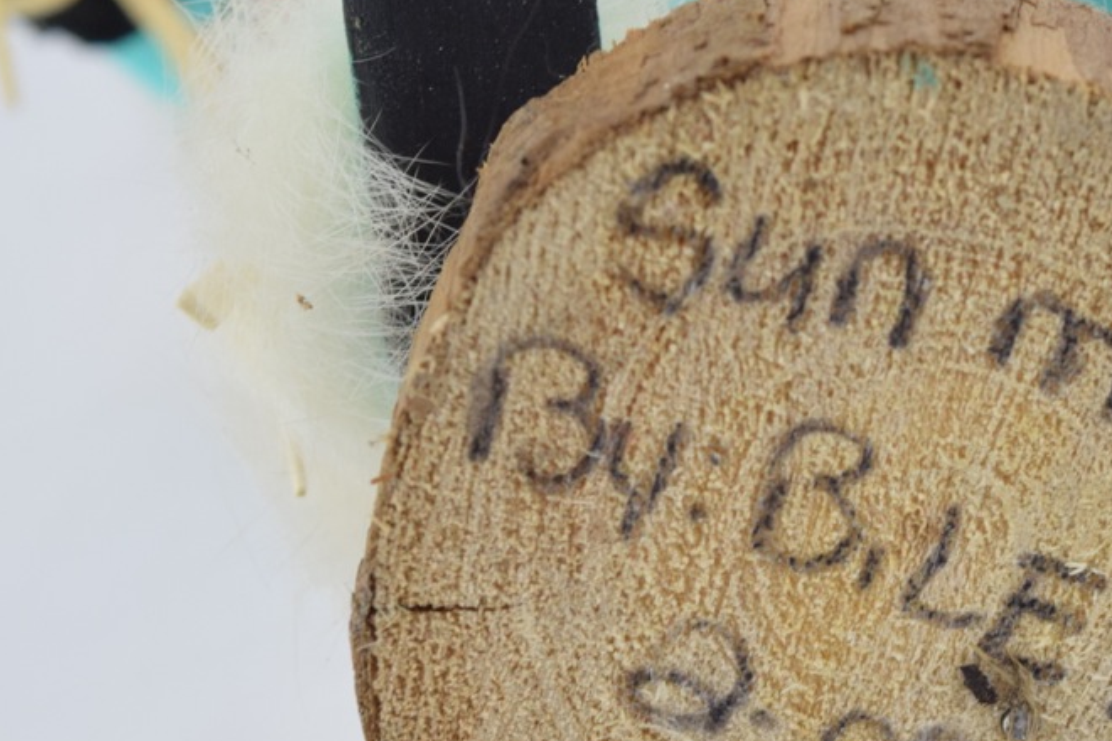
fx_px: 4941
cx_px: 856
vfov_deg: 8.6
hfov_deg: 12.8
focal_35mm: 160
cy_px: 514
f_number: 6.3
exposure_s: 1/125
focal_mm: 55
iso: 800
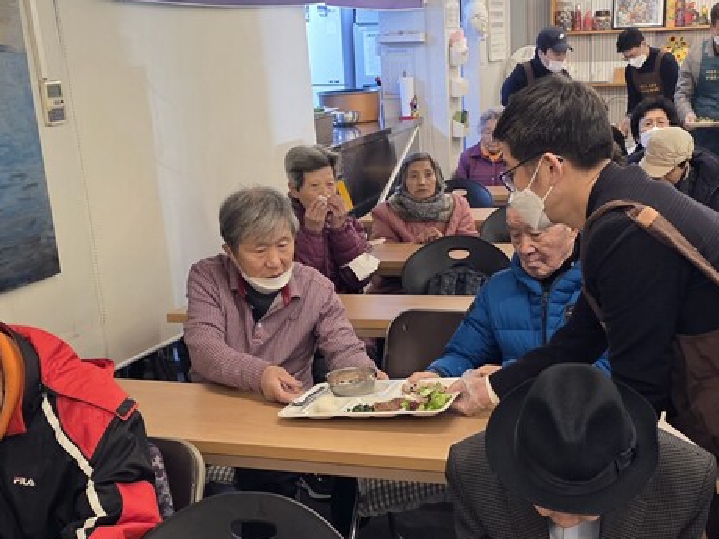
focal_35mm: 30
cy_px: 272
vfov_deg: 46.8
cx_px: 458
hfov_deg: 59.0
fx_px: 623
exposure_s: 1/120
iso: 400
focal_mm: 6.3
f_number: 1.7
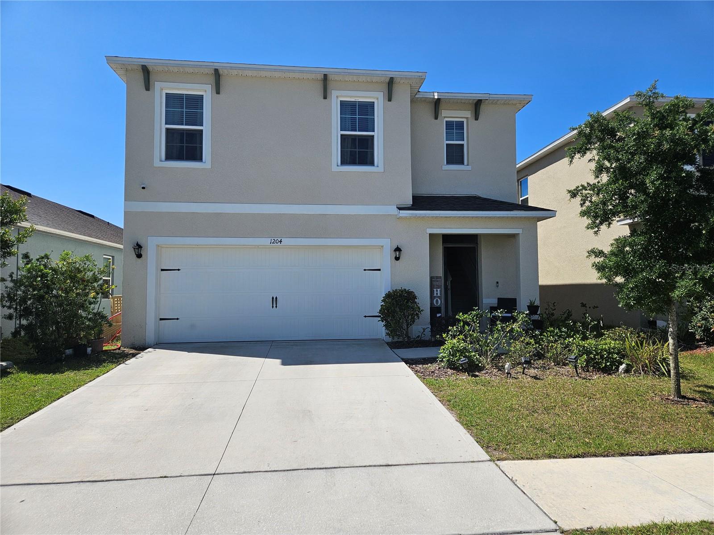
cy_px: 268
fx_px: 474
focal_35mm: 23
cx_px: 357
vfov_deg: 58.9
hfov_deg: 73.9
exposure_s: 1/2851
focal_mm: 5.4
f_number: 1.8
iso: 25
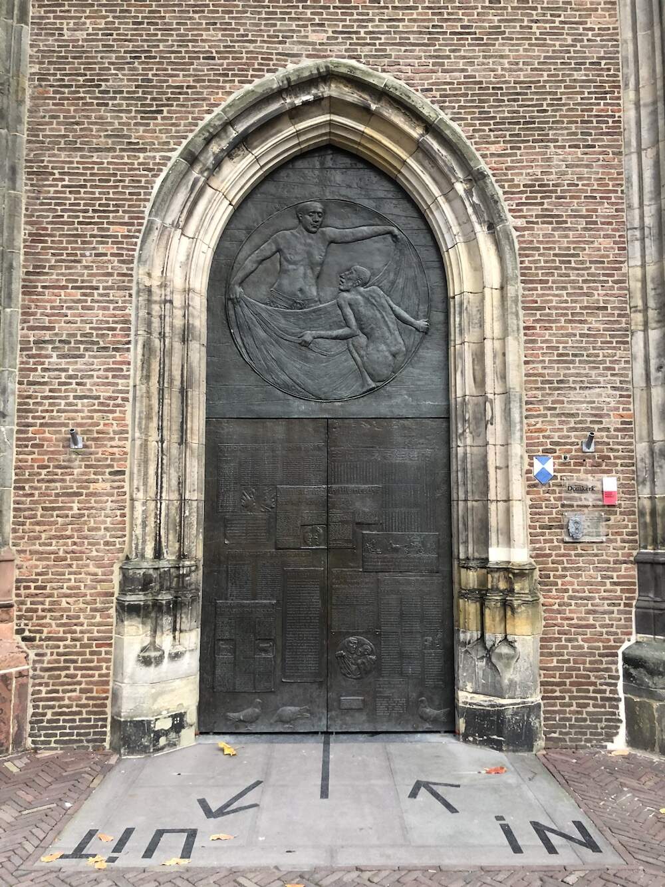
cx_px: 332
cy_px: 444
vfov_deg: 63.4
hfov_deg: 49.8
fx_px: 717
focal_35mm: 28
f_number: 1.8
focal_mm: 3.99
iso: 40
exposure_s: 1/30
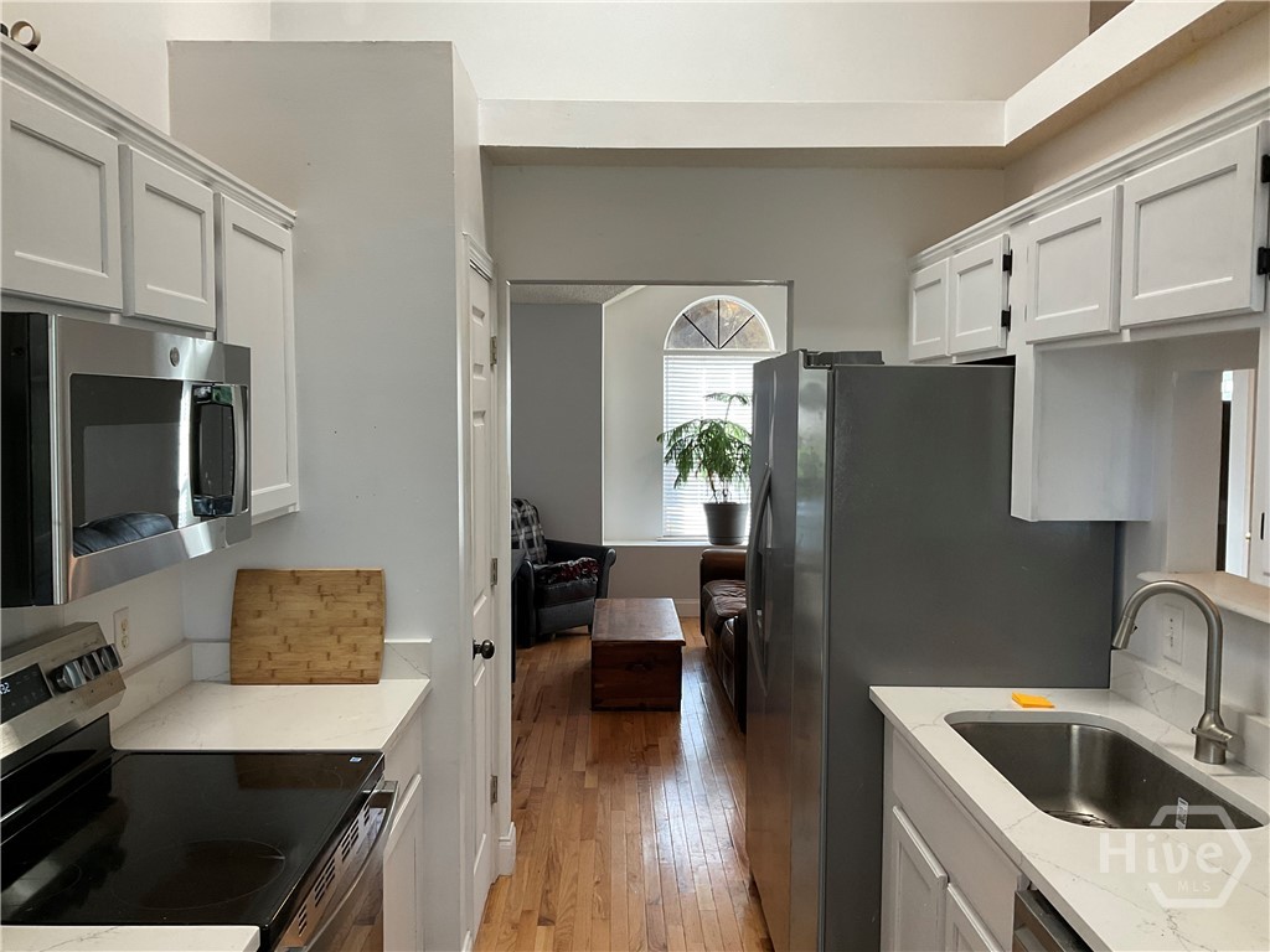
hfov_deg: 61.7
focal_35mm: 29
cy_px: 476
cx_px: 635
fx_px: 1064
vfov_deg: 48.2
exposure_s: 1/60
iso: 64
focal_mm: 3
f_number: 1.8
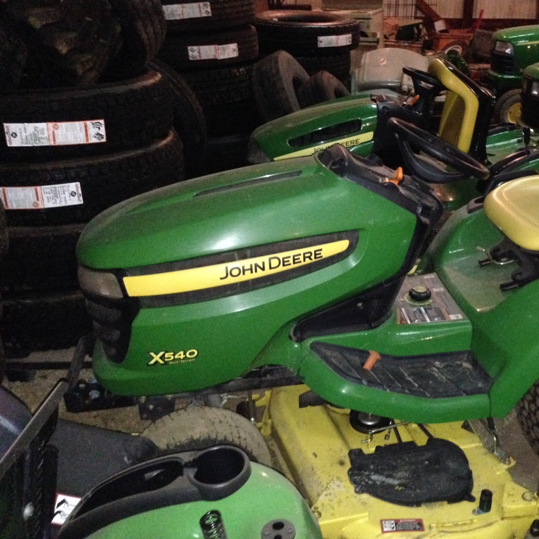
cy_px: 269
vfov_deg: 42.8
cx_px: 355
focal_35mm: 39
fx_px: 687
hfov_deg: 42.3
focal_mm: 4.12
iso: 800
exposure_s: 1/16
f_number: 2.4
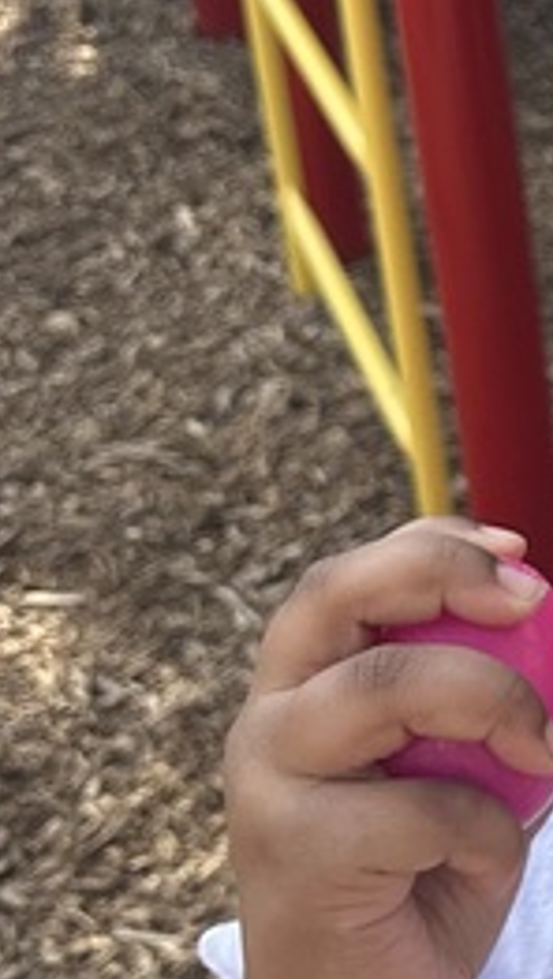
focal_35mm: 102
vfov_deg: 20.9
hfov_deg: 10.2
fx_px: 2650
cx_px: 1382
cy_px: 531
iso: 80
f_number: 1.78
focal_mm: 6.86
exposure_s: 1/1241
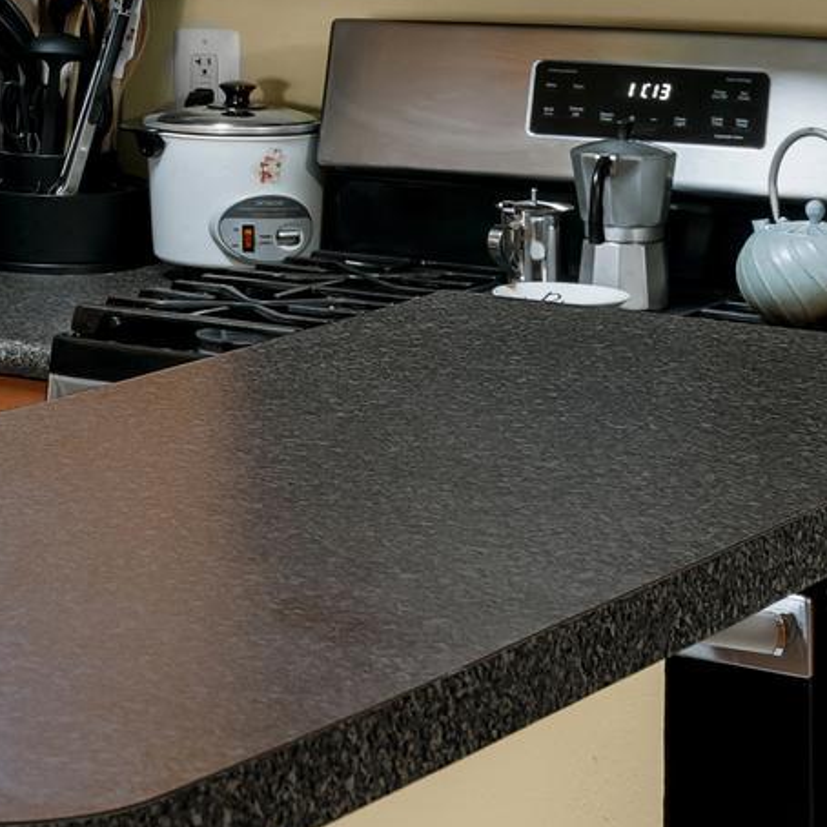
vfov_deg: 14.5
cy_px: -271
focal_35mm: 115
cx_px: -408
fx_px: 3108
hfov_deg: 14.2
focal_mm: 20
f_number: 8
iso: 250
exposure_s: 1/1.25
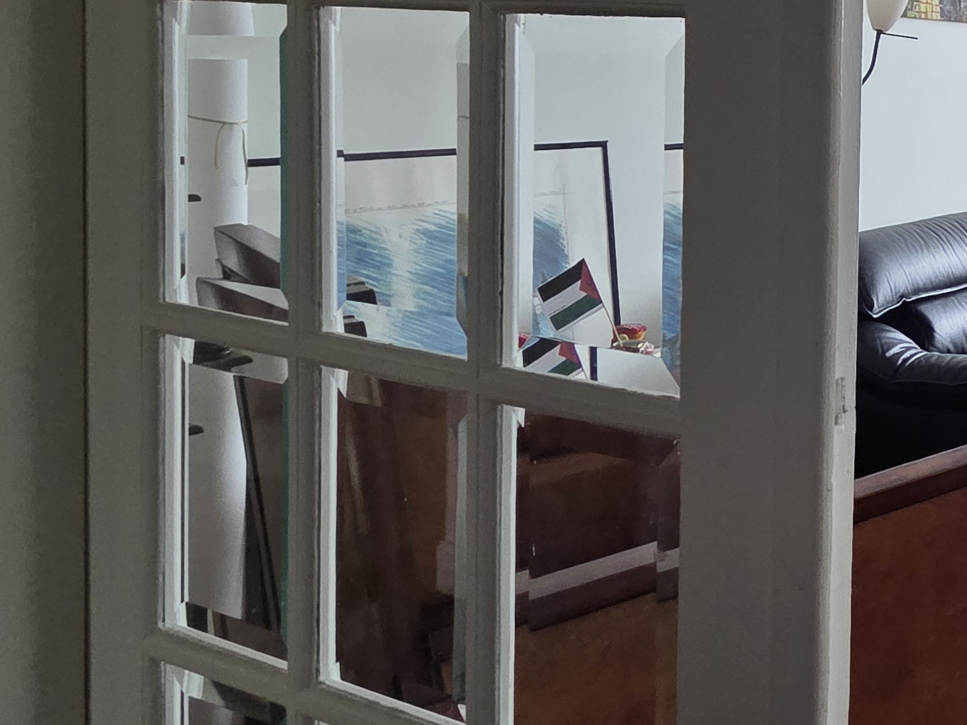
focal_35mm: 37
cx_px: 1318
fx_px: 1034
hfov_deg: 33.1
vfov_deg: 36.9
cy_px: 111
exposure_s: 1/100
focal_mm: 2.2
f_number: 2.2
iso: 200
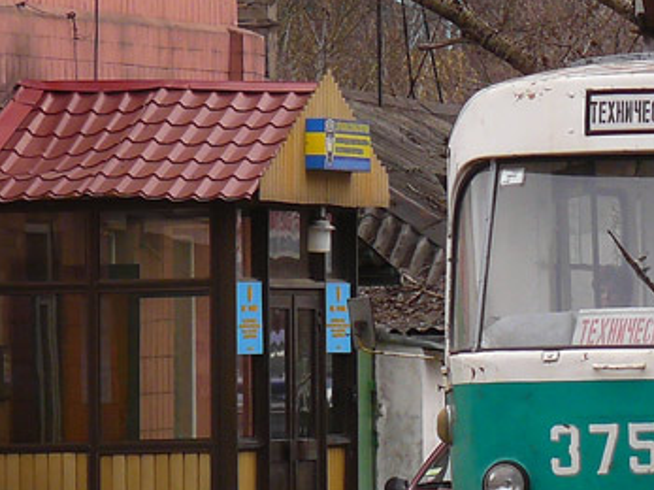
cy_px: 68
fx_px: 8027
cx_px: 752
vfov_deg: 3.5
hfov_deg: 4.7
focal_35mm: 425
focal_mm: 24.1
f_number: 3.3
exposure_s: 1/500
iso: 100
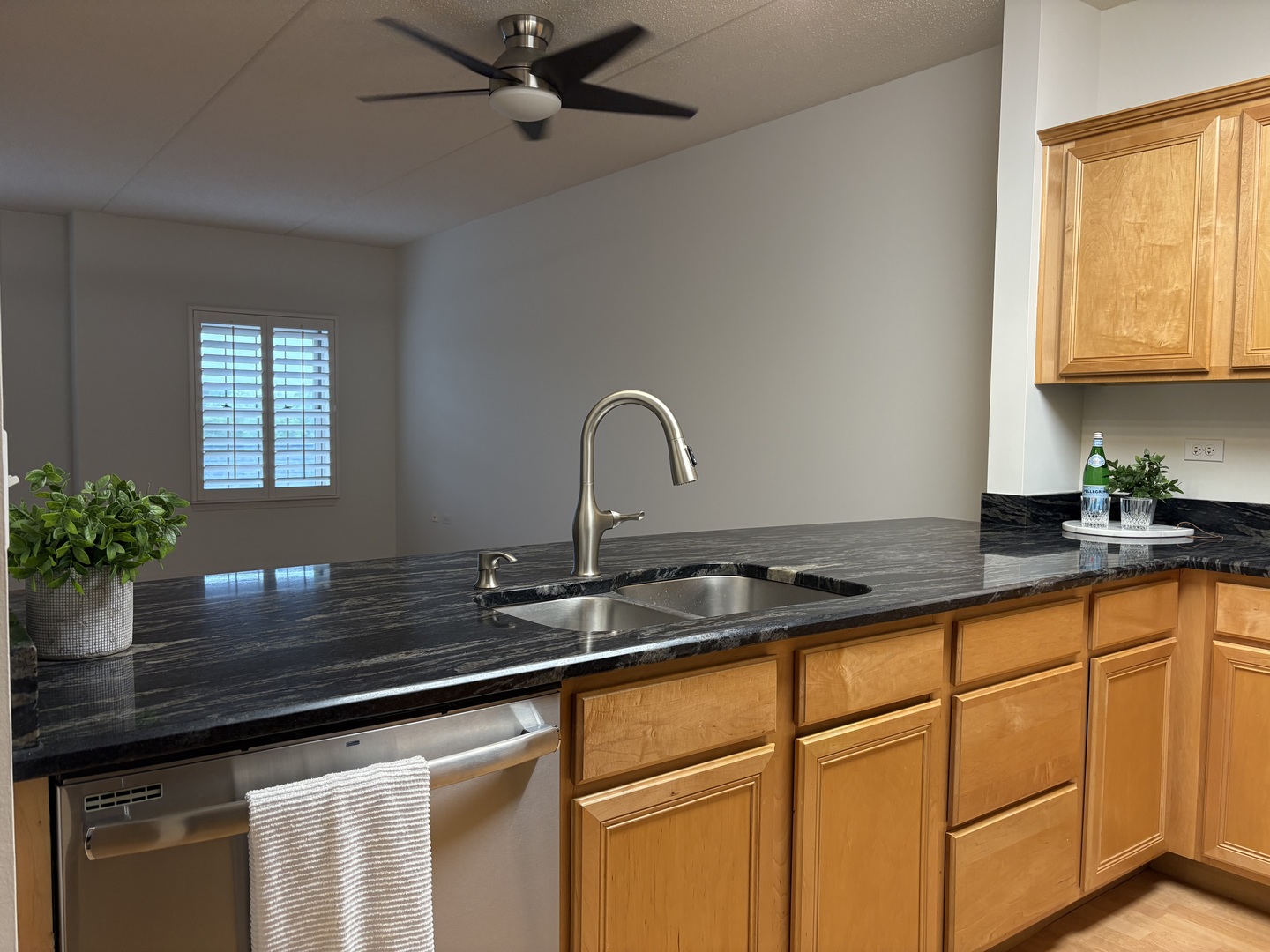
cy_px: 476
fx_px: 954
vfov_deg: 53.1
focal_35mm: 26
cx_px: 635
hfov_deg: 67.3
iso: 125
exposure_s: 1/60
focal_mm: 5.96
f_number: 1.6
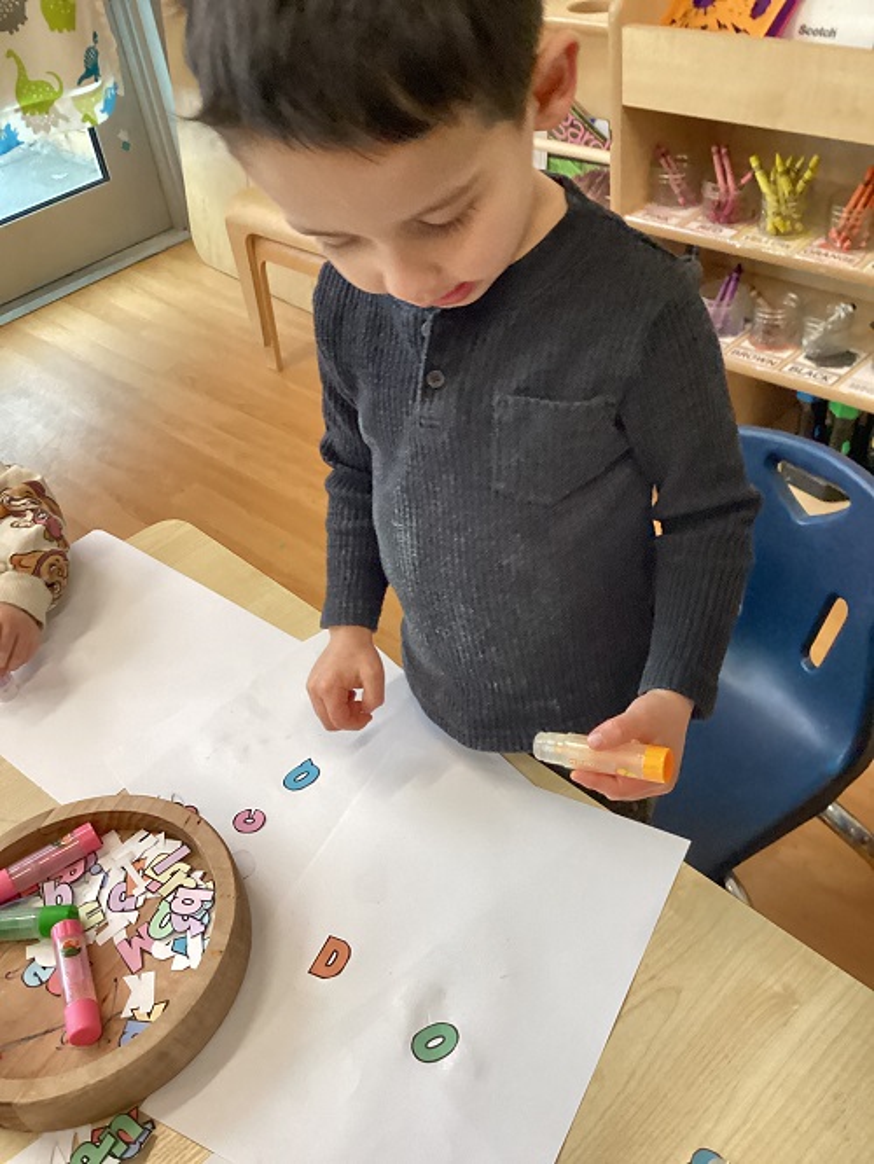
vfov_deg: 58.3
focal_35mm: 31
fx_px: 1043
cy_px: 582
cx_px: 437
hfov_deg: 45.5
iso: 320
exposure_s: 1/40
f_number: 2.4
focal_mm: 3.3
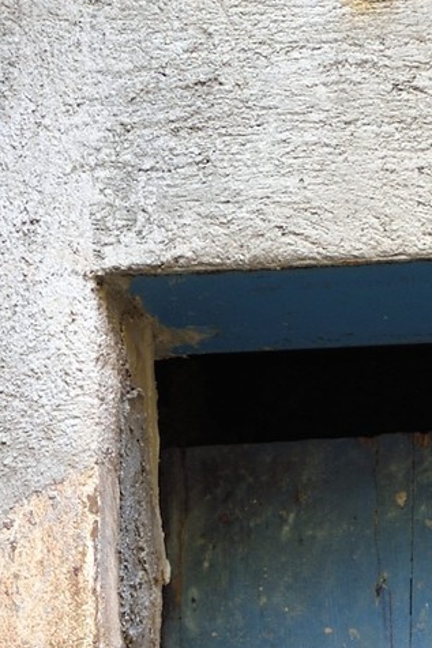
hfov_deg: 4.4
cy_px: 1577
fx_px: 5638
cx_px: 388
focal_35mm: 313
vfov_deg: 6.3
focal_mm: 62
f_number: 4.5
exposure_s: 1/80
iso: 200
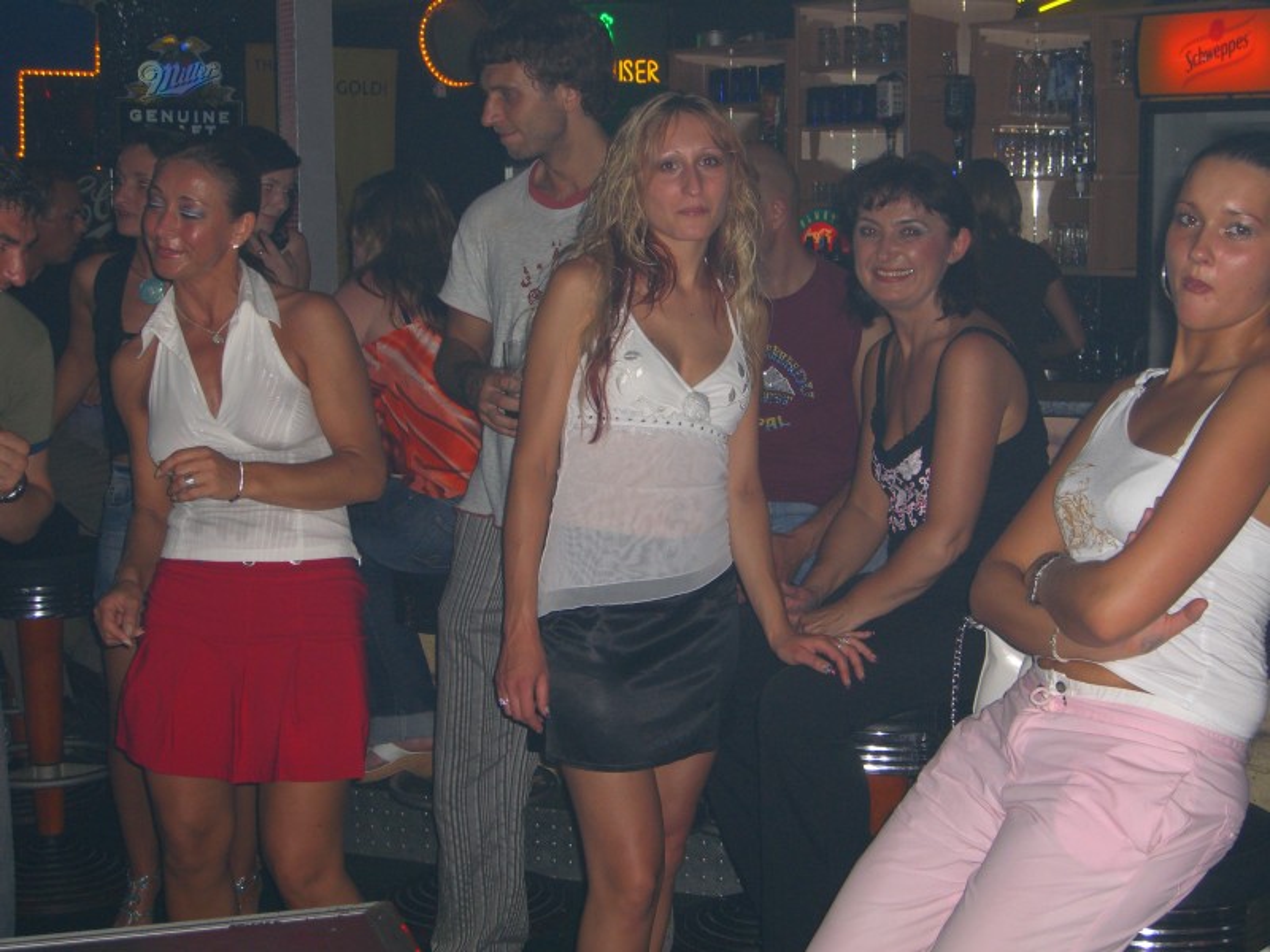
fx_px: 2091
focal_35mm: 57
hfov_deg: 33.8
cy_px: 476
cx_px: 635
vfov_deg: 25.7
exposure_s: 1/60
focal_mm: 11.8
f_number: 3.6
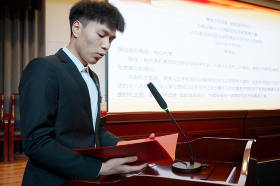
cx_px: 140
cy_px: 93
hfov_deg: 55.8
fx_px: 264
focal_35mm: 34
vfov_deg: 38.9
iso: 800
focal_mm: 34
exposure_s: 1/125
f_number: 6.3
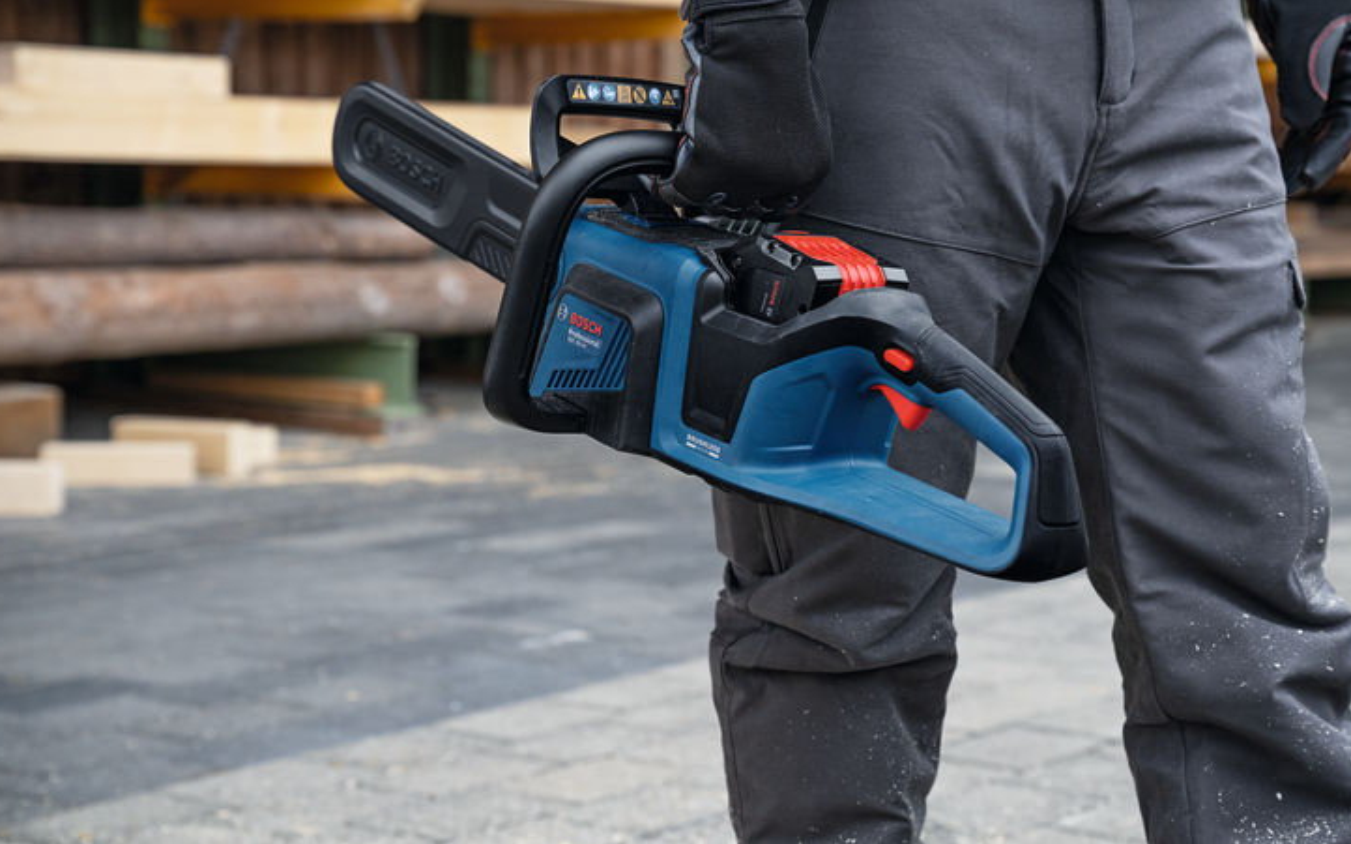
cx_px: 737
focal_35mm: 79
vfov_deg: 16.5
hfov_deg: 26.1
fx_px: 2908
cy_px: 347
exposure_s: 1/640
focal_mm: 70
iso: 450
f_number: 5.6
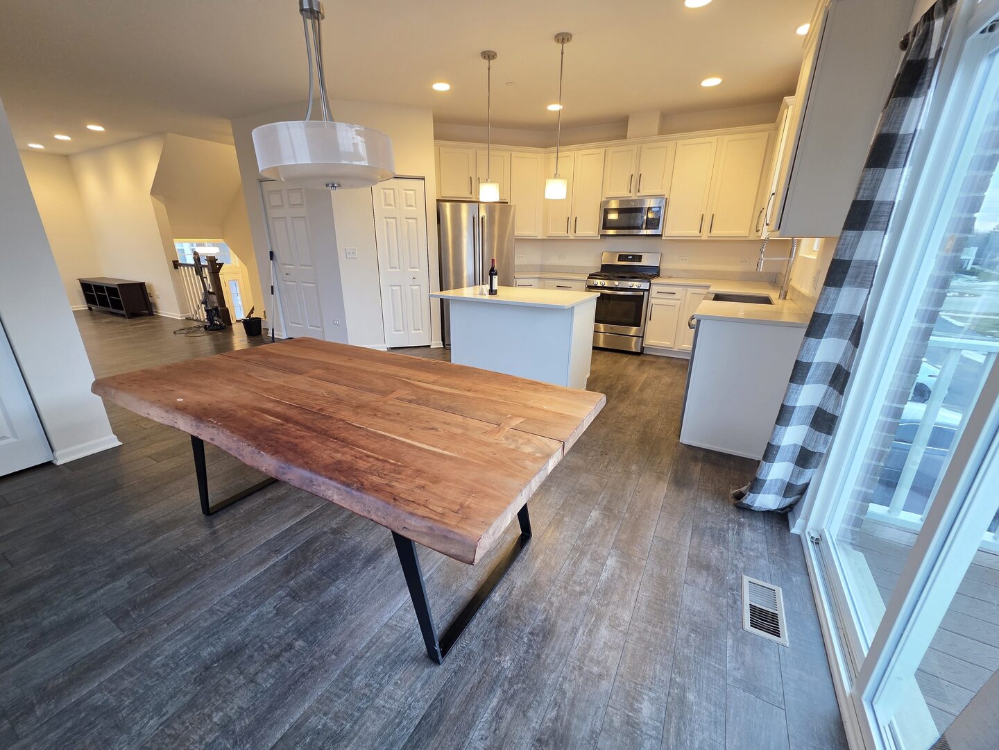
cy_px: 375
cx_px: 500
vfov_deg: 89.9
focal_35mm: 13
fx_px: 375
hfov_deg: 106.2
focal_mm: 2.2
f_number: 1.9
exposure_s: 1/60
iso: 320
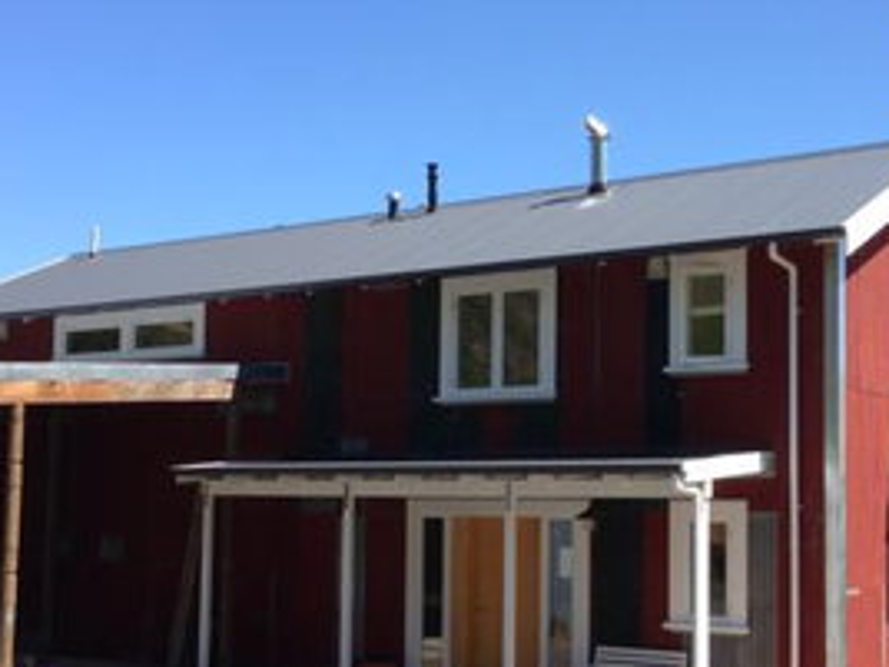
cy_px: 411
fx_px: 1515
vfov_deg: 24.8
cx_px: 501
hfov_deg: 32.7
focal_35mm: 59
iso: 50
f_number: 2.4
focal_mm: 4.12
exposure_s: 1/889
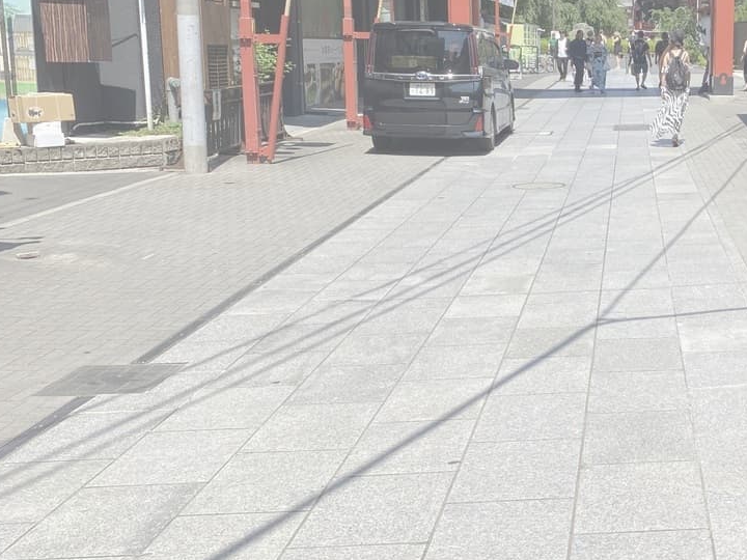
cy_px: 251
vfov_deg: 28.0
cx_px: 685
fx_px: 1122
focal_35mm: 52
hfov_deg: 34.6
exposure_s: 1/1898
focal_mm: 4.25
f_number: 1.8
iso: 32
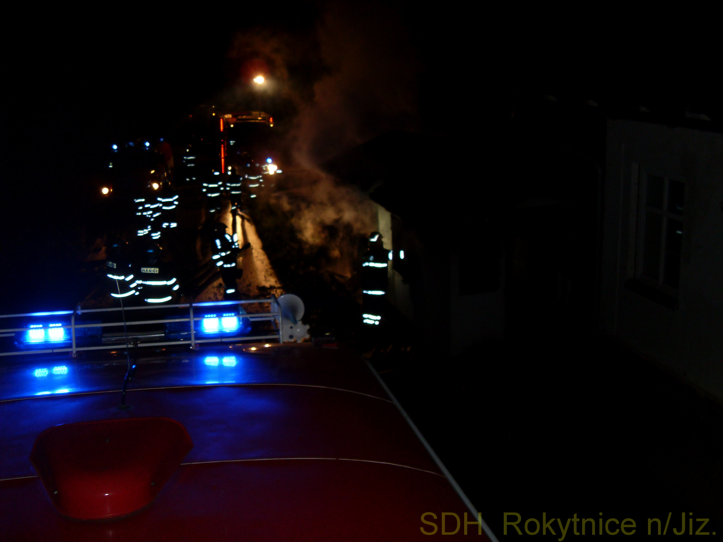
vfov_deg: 38.7
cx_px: 362
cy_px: 271
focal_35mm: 37
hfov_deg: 50.1
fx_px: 773
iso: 100
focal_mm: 6.3
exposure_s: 1/45
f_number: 2.8
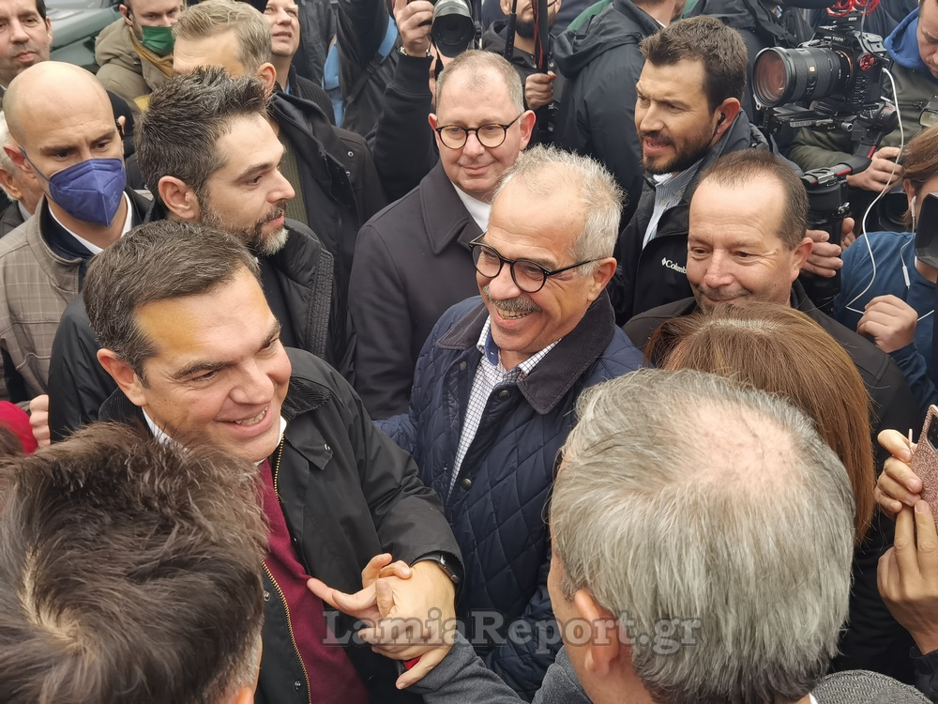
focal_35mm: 36
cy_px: 352
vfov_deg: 39.7
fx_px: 976
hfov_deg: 51.4
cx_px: 469
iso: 160
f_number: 1.9
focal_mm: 6.71
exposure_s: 1/517
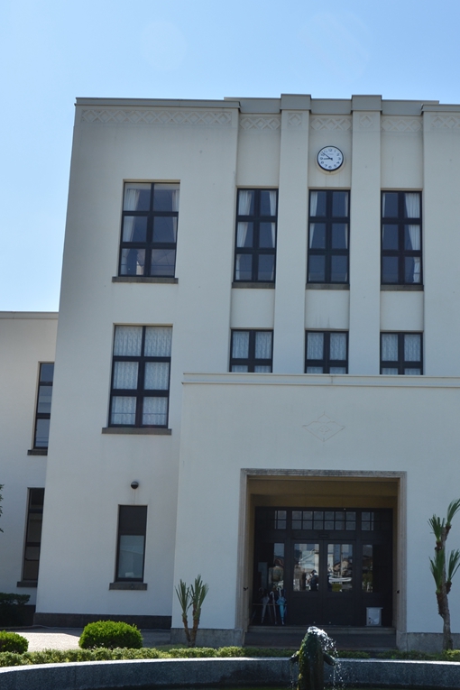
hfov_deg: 25.8
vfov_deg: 38.2
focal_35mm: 52
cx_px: 327
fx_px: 997
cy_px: 354
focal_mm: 22
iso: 100
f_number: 9
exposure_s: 1/320
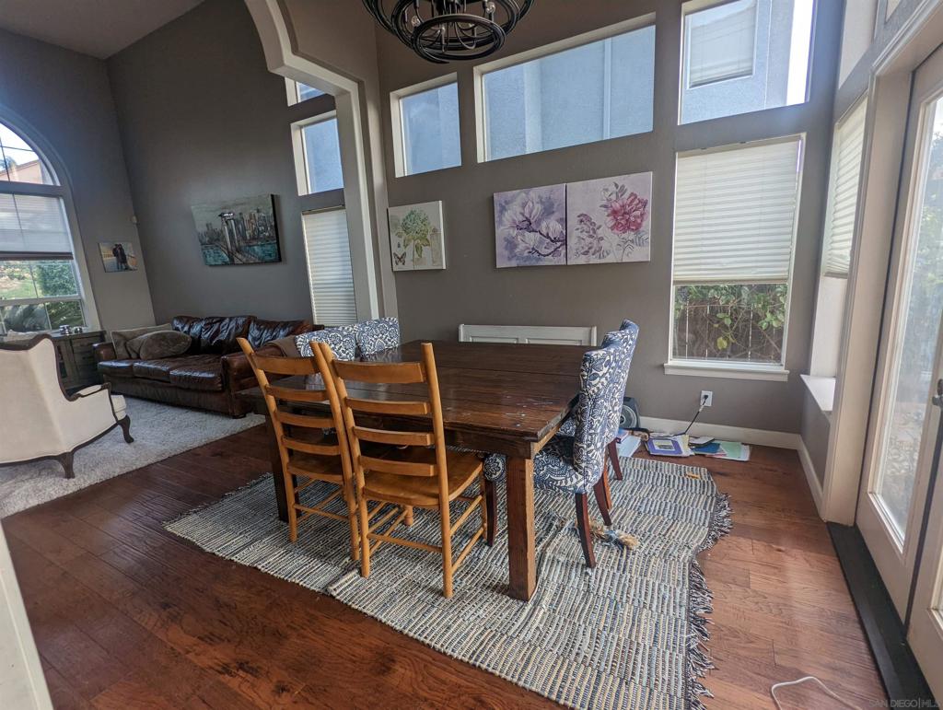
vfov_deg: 78.2
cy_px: 355
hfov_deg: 94.4
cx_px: 472
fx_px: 436
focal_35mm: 16
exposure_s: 1/90.6
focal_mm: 2.35
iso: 49
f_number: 2.2
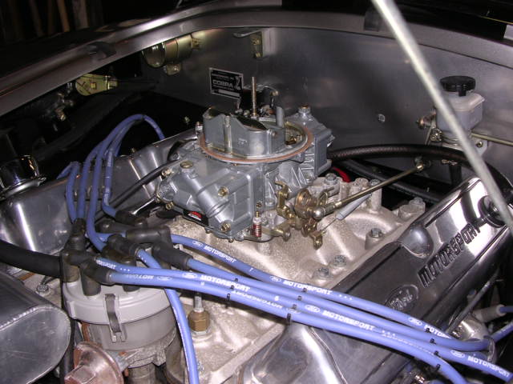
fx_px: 608
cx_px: 256
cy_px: 192
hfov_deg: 45.8
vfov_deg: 35.1
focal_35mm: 41
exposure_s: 1/60.1
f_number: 2.9
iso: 100
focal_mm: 6.2
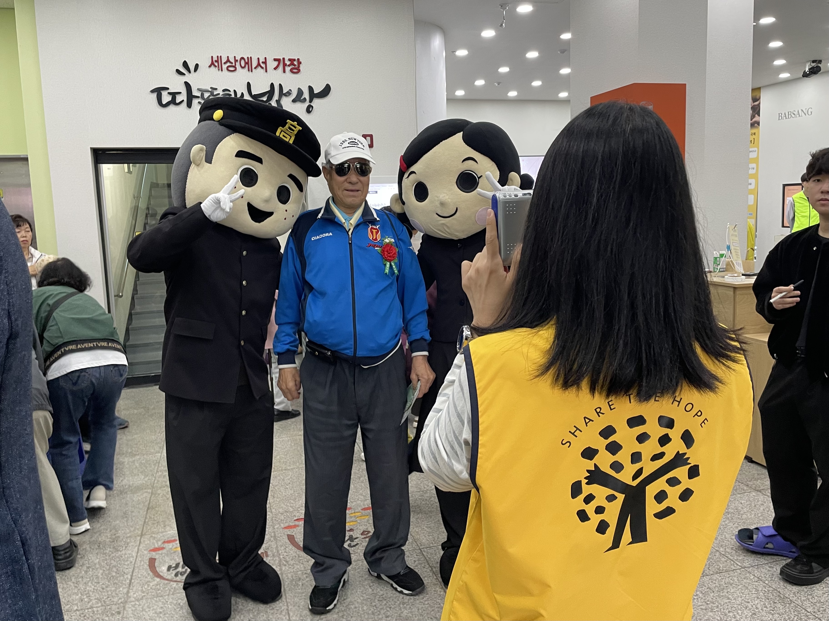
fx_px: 623
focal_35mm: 26
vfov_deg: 53.1
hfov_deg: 67.3
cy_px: 310
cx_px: 414
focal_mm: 4.2
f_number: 1.6
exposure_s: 1/60
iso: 125
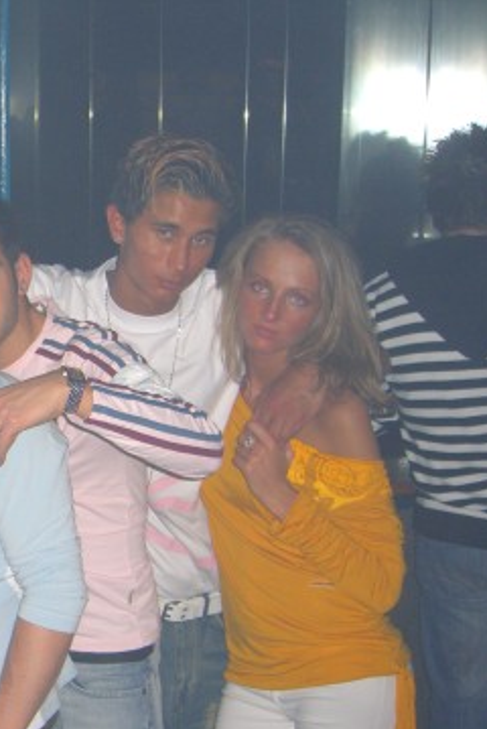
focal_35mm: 66
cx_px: -112
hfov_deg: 19.4
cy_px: 455
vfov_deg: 30.4
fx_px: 1337
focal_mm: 7.9
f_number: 2.8
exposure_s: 1/60
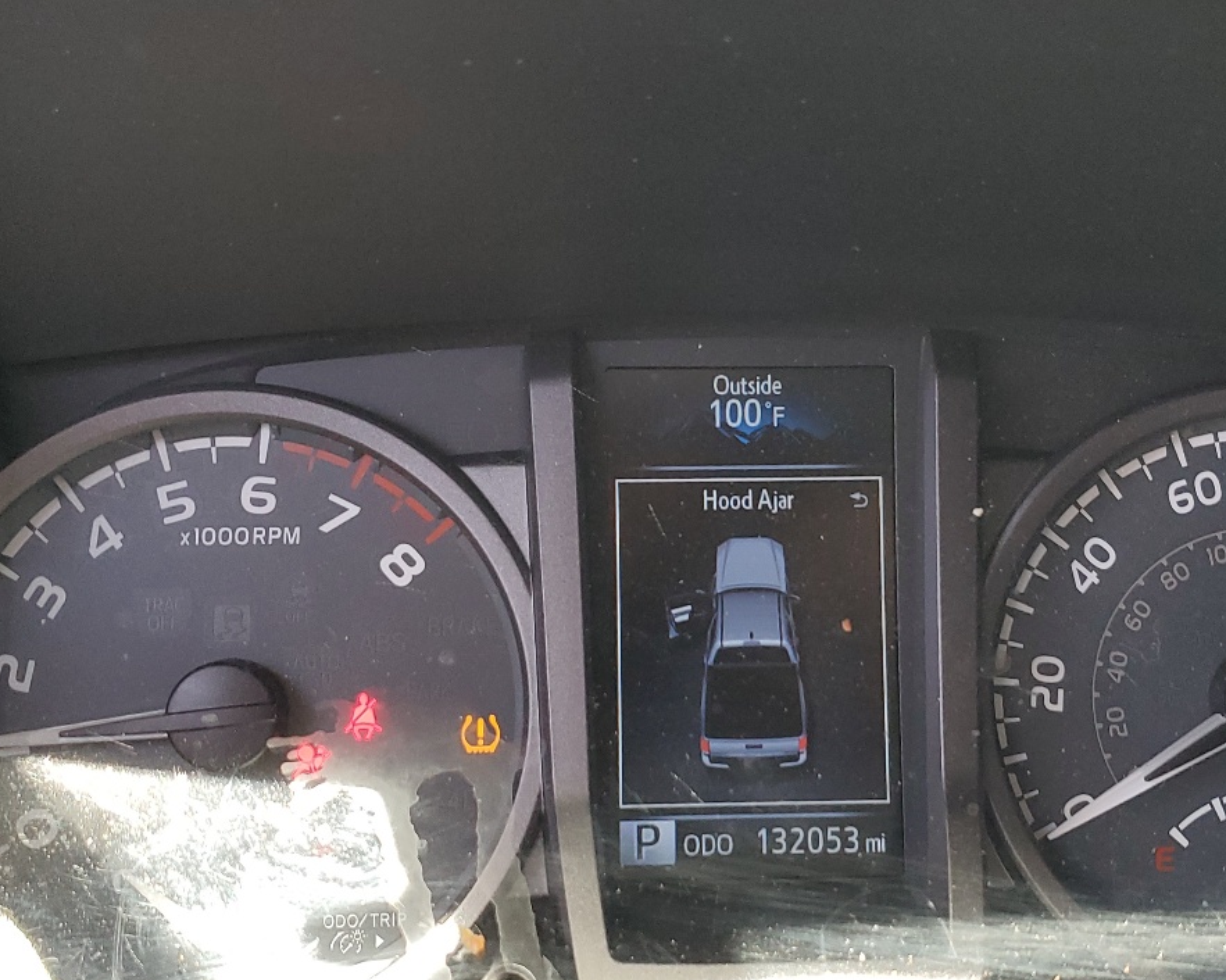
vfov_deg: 32.7
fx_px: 1669
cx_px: 689
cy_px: 562
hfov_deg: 40.3
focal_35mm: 46
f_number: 1.5
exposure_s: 1/120
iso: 96
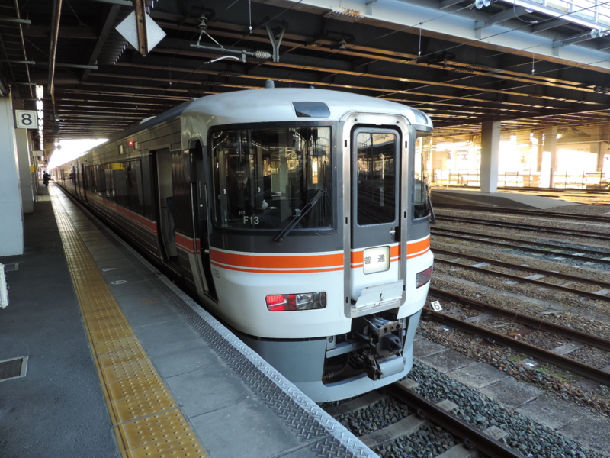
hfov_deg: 71.6
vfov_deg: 56.8
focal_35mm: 24
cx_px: 305
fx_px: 423
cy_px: 229
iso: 80
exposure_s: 1/40
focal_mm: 4.3
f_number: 3
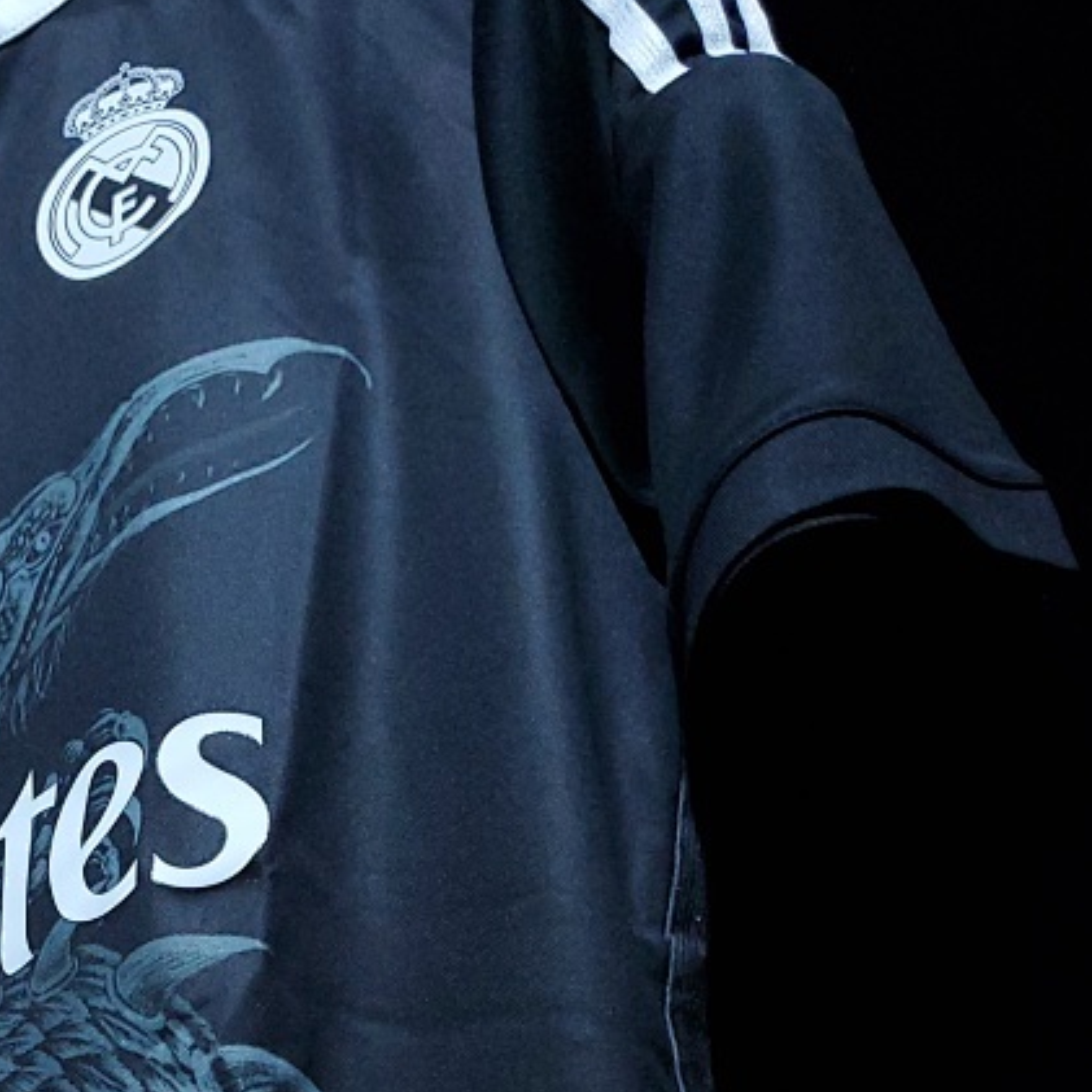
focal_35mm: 59
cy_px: 1307
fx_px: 2106
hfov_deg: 28.1
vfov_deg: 26.0
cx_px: 143
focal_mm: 4.3
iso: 250
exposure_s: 1/30
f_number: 1.5
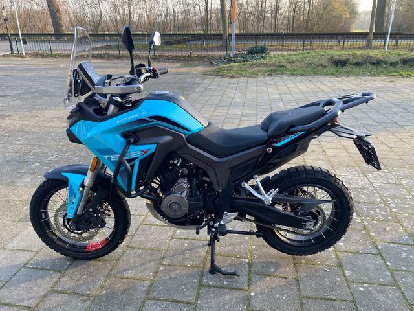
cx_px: 207
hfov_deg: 67.3
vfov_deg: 53.1
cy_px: 156
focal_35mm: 26
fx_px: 311
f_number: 1.8
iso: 50
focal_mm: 4.25
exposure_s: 1/122
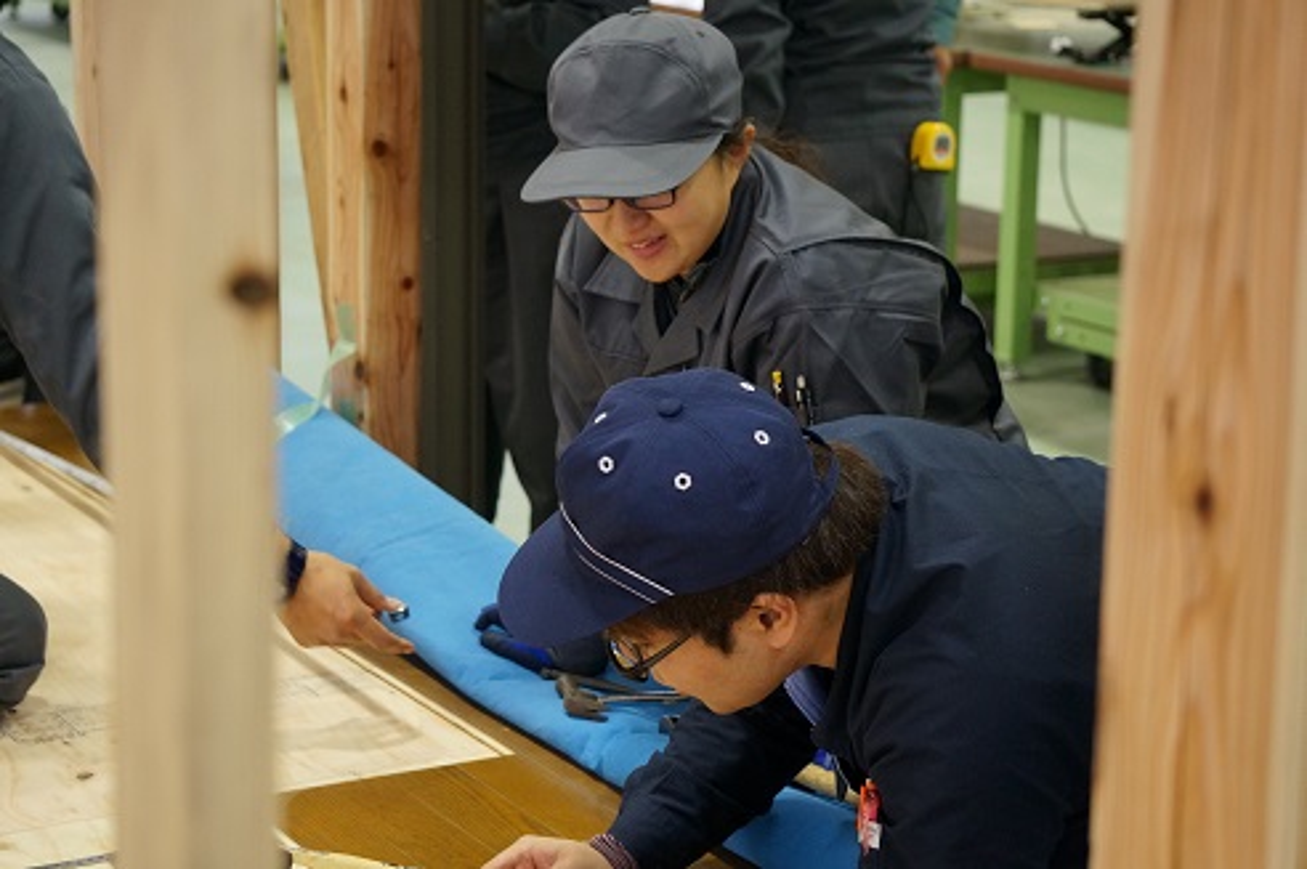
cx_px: 654
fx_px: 2992
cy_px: 434
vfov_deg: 16.5
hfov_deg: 24.6
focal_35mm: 82
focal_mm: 55
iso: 1250
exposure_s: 1/160
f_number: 4.5
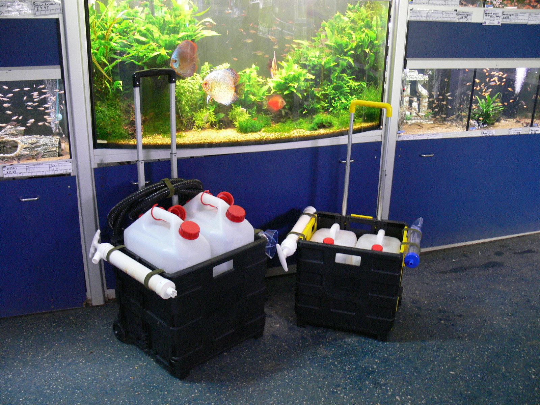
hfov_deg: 52.6
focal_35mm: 35
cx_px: 270
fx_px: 546
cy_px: 202
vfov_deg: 40.7
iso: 200
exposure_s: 1/8
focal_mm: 7.4
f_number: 2.8
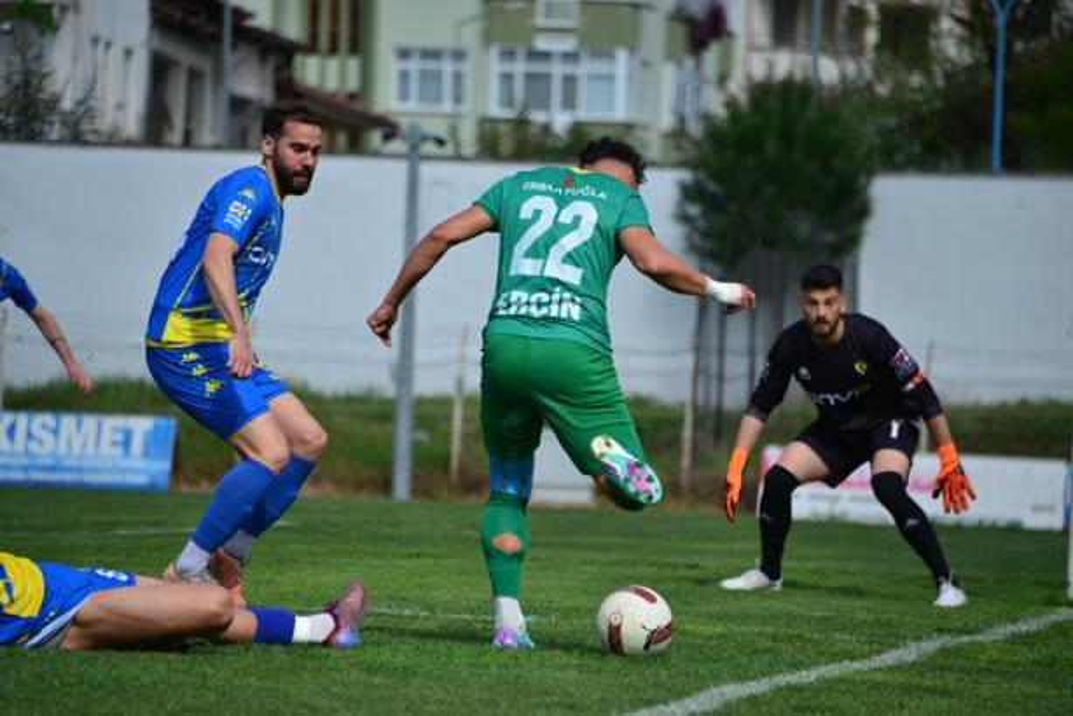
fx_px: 8945
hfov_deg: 6.9
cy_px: 358
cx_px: 536
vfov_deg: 4.6
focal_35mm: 300
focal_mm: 300
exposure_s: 1/2500
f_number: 5.6
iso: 400
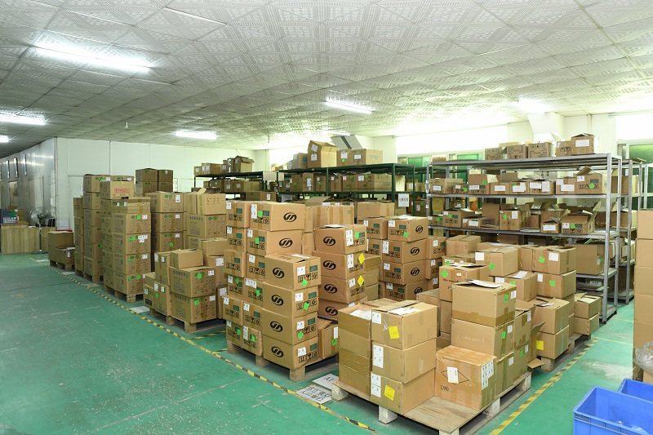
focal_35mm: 24
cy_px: 218
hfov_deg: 73.8
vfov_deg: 53.1
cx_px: 326
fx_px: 435
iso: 2000
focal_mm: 24
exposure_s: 1/15
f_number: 7.1
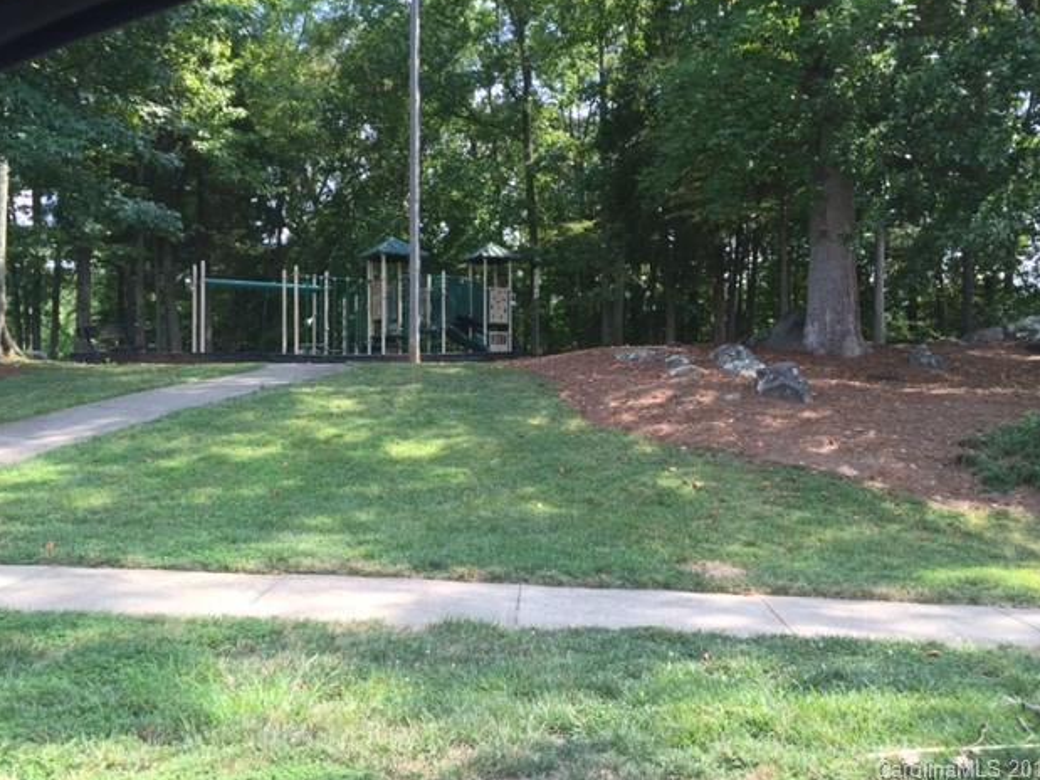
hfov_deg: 60.0
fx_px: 901
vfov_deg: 46.8
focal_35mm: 30
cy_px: 382
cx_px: 531
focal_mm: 4.15
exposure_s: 1/319
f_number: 2.2
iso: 32
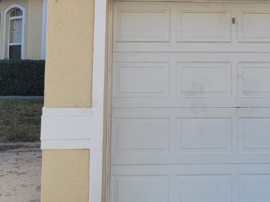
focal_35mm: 68
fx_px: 530
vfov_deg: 21.3
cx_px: 214
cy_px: 30
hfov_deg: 28.0
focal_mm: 5.4
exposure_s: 1/1686
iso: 40
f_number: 1.8
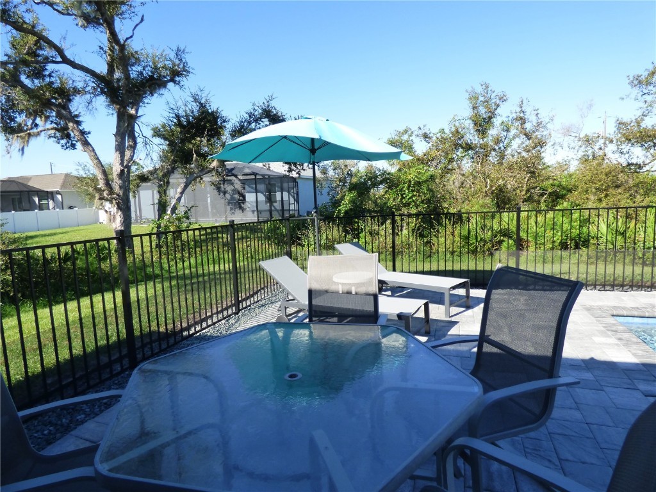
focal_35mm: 20
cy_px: 246
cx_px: 328
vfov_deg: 66.0
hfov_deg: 81.7
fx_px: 379
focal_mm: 3.58
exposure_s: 1/800
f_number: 2.8
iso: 160
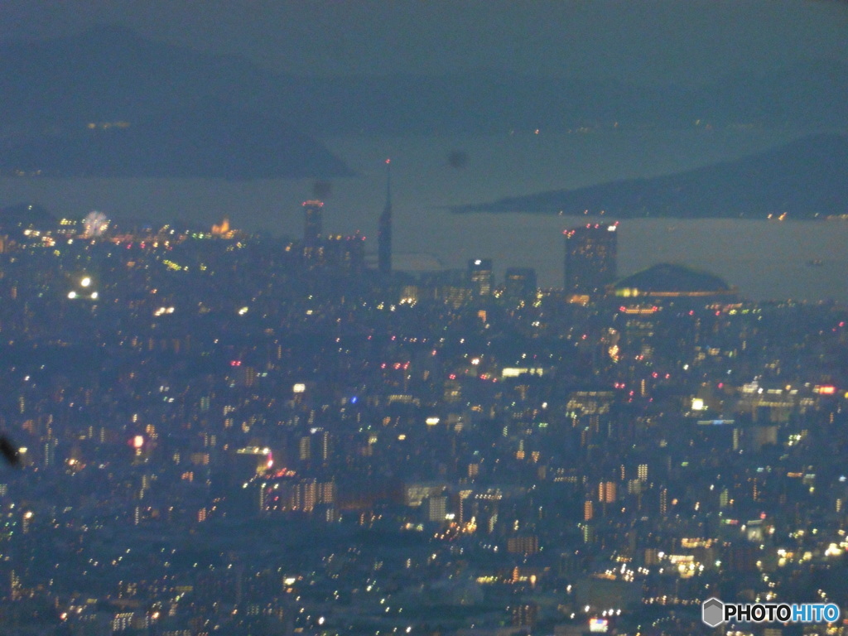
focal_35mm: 480
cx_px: 424
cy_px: 318
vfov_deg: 3.1
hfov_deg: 4.1
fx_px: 11759
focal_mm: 86
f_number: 6.4
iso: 1000
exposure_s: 1/4
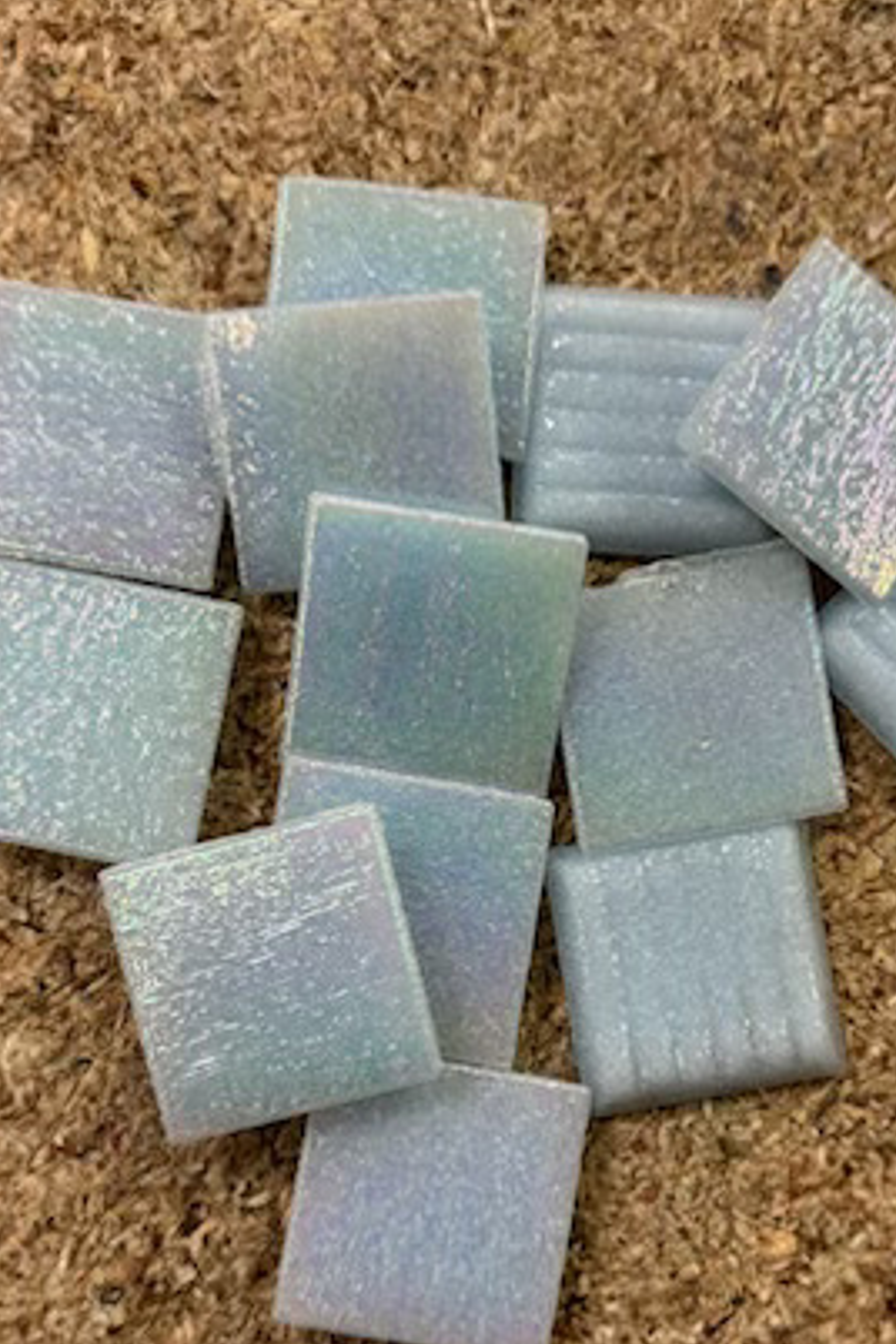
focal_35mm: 43
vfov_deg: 45.2
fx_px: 1605
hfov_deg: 31.1
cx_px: 532
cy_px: 816
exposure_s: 1/100
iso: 100
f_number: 1.6
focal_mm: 5.96
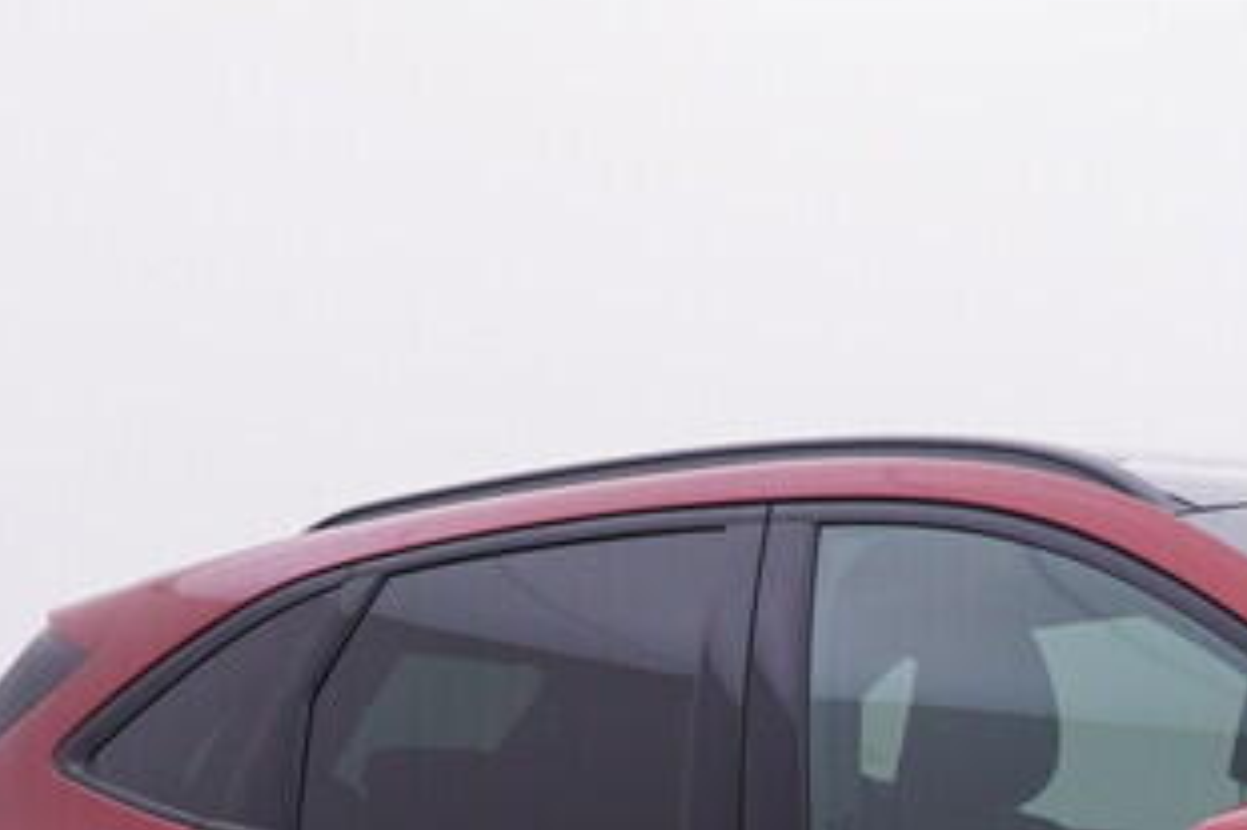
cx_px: 1303
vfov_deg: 12.5
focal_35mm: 104
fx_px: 3611
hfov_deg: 19.0
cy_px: 1223
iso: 200
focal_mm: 15
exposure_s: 1/80
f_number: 5
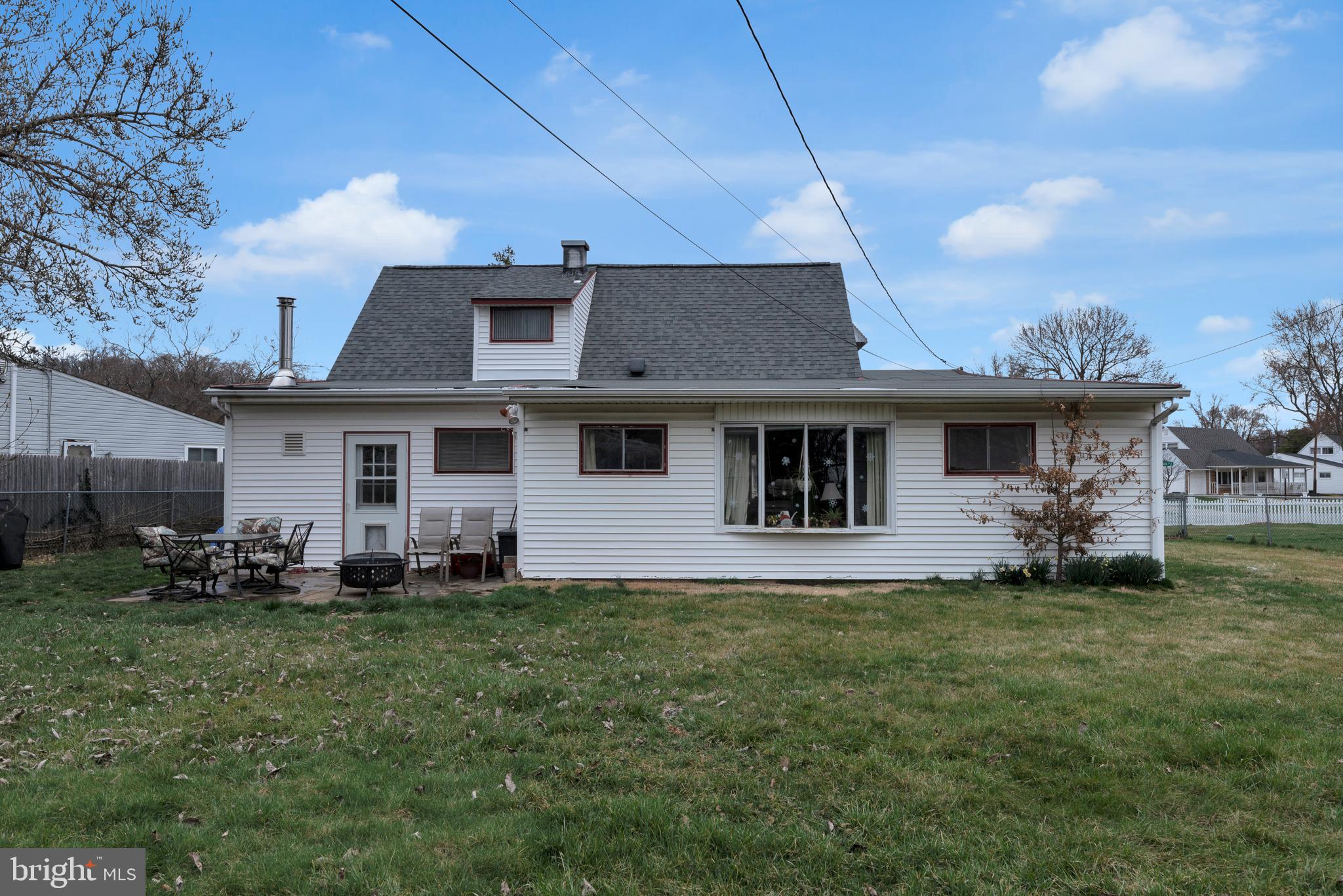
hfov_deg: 69.4
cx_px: 672
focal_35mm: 26
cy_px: 448
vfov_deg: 49.6
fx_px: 970
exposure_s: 1/125
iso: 200
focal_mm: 26
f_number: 11
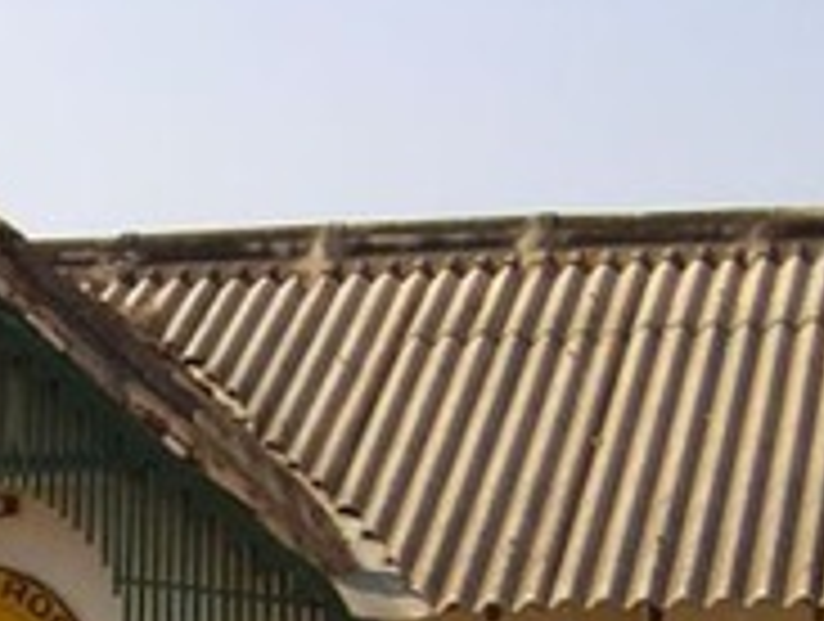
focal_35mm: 150
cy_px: 572
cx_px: 54
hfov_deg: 13.0
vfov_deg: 9.9
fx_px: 3578
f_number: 5.6
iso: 100
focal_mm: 5.6
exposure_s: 1/296
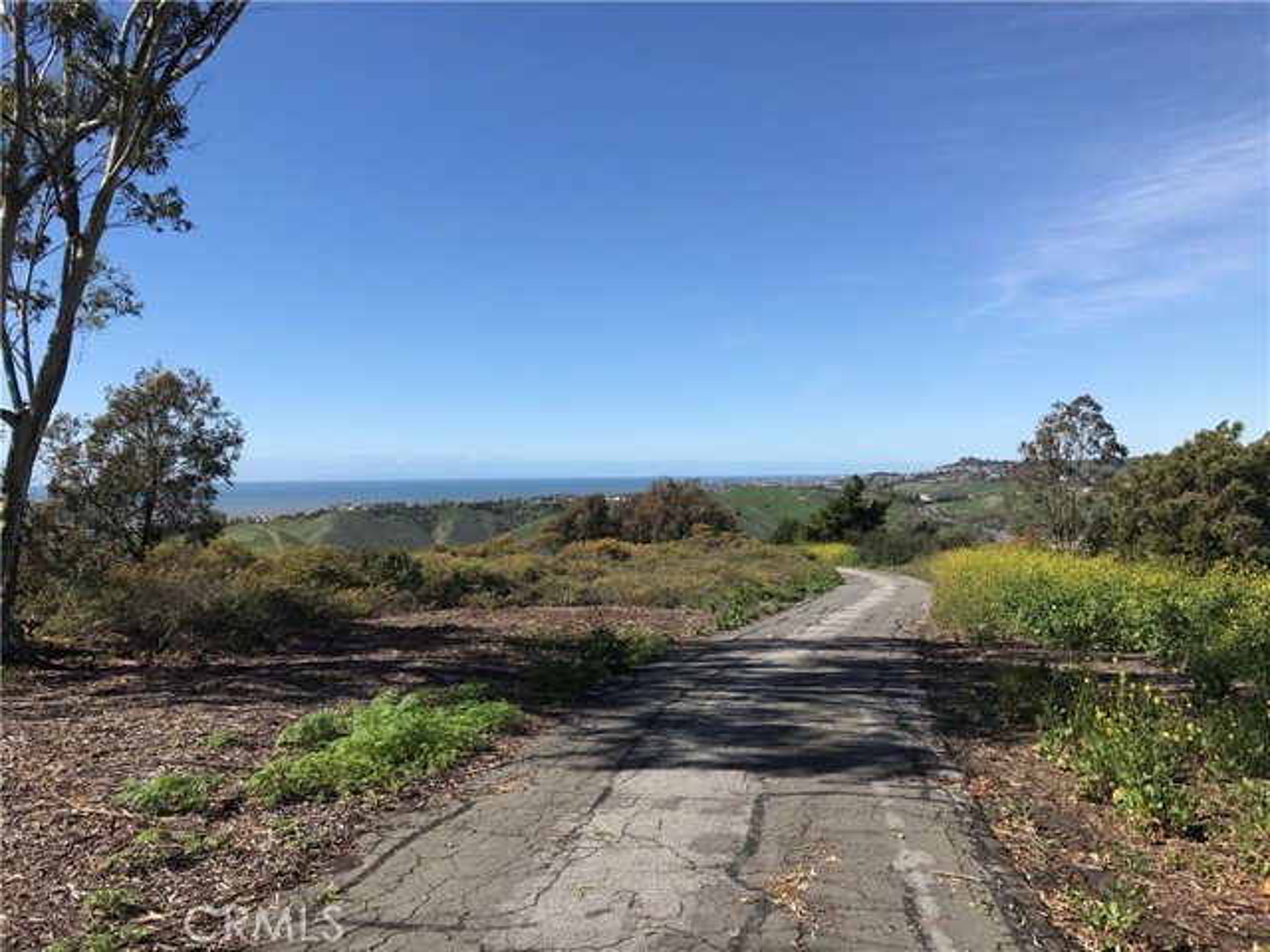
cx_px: 635
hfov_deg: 63.4
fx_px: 1027
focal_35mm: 28
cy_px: 476
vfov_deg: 49.7
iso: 20
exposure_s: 1/2907
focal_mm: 3.99
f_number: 1.8
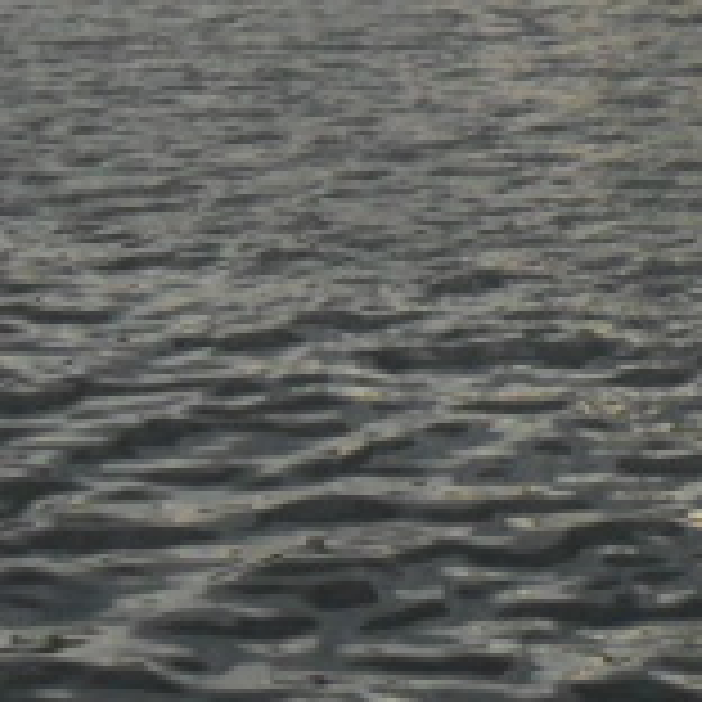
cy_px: -760
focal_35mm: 157
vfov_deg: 10.2
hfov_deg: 10.7
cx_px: 1116
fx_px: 3602
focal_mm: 4.9
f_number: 3.5
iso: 100
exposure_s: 1/500
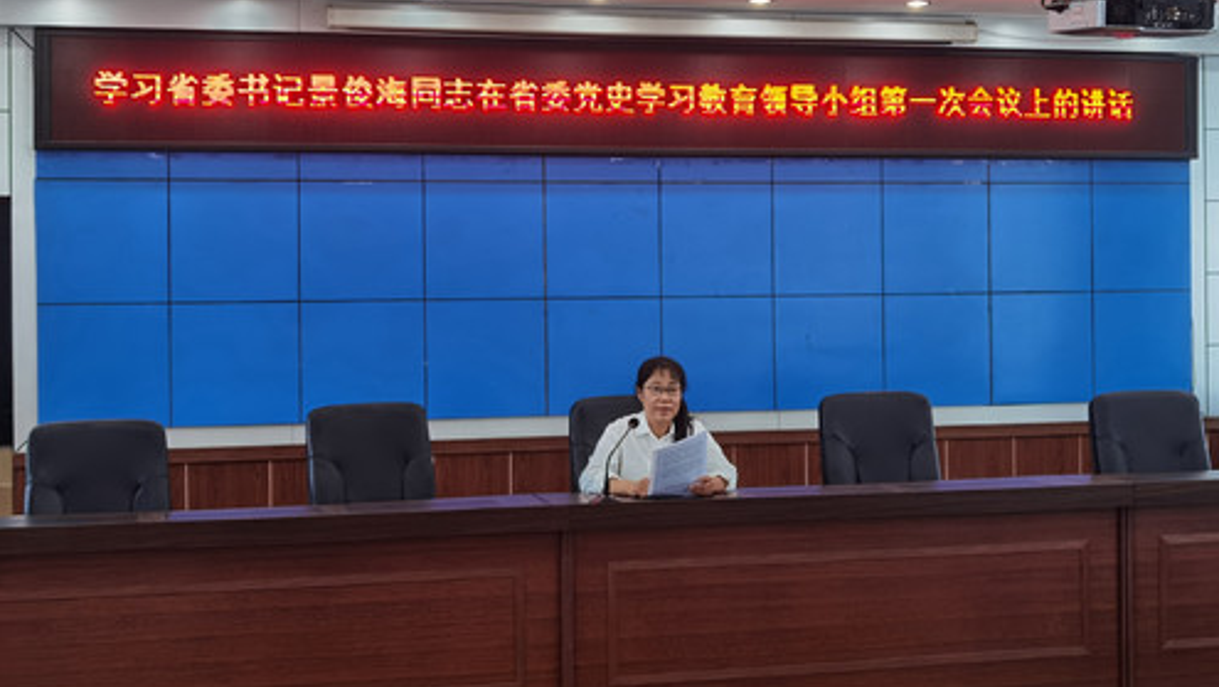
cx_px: 613
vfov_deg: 21.8
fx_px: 1779
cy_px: 292
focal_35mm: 55
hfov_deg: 37.8
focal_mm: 6.71
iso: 50
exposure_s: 1/78.1
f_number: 1.9
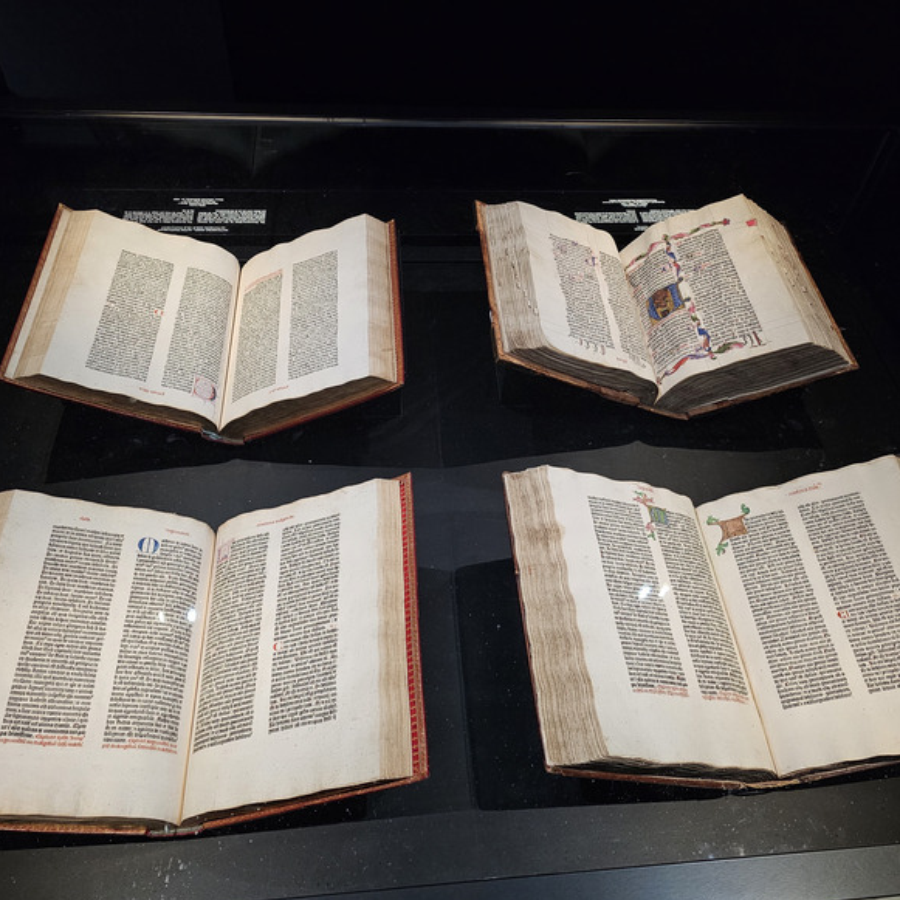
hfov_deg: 57.3
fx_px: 824
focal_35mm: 28
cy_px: 452
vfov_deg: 57.3
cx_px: 466
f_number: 1.7
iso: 640
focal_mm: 6.3
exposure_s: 1/30
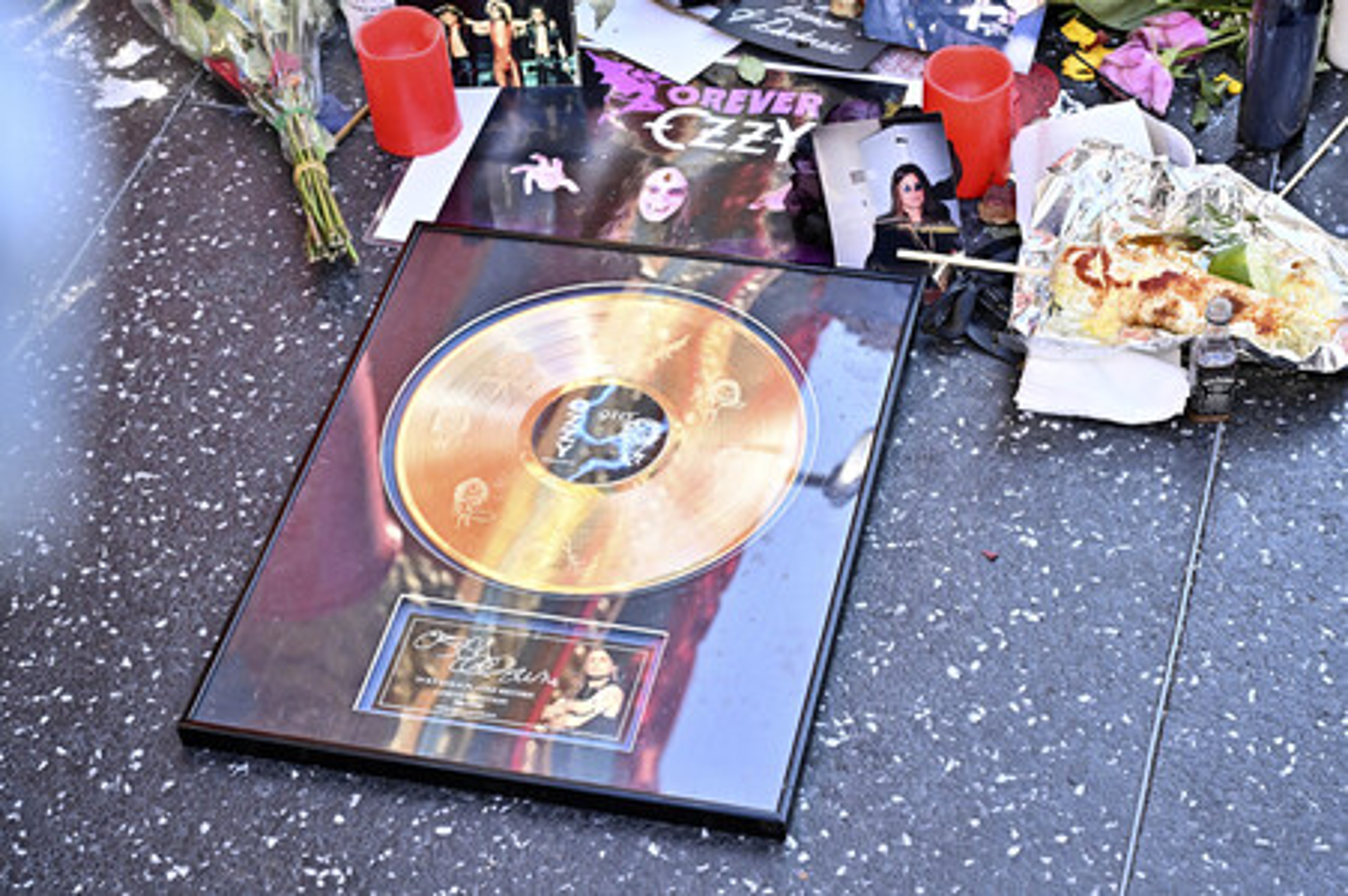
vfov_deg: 22.6
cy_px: 448
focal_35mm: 60
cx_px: 674
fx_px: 2245
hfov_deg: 33.4
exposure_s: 1/400
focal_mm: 60
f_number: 6.3
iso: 1600
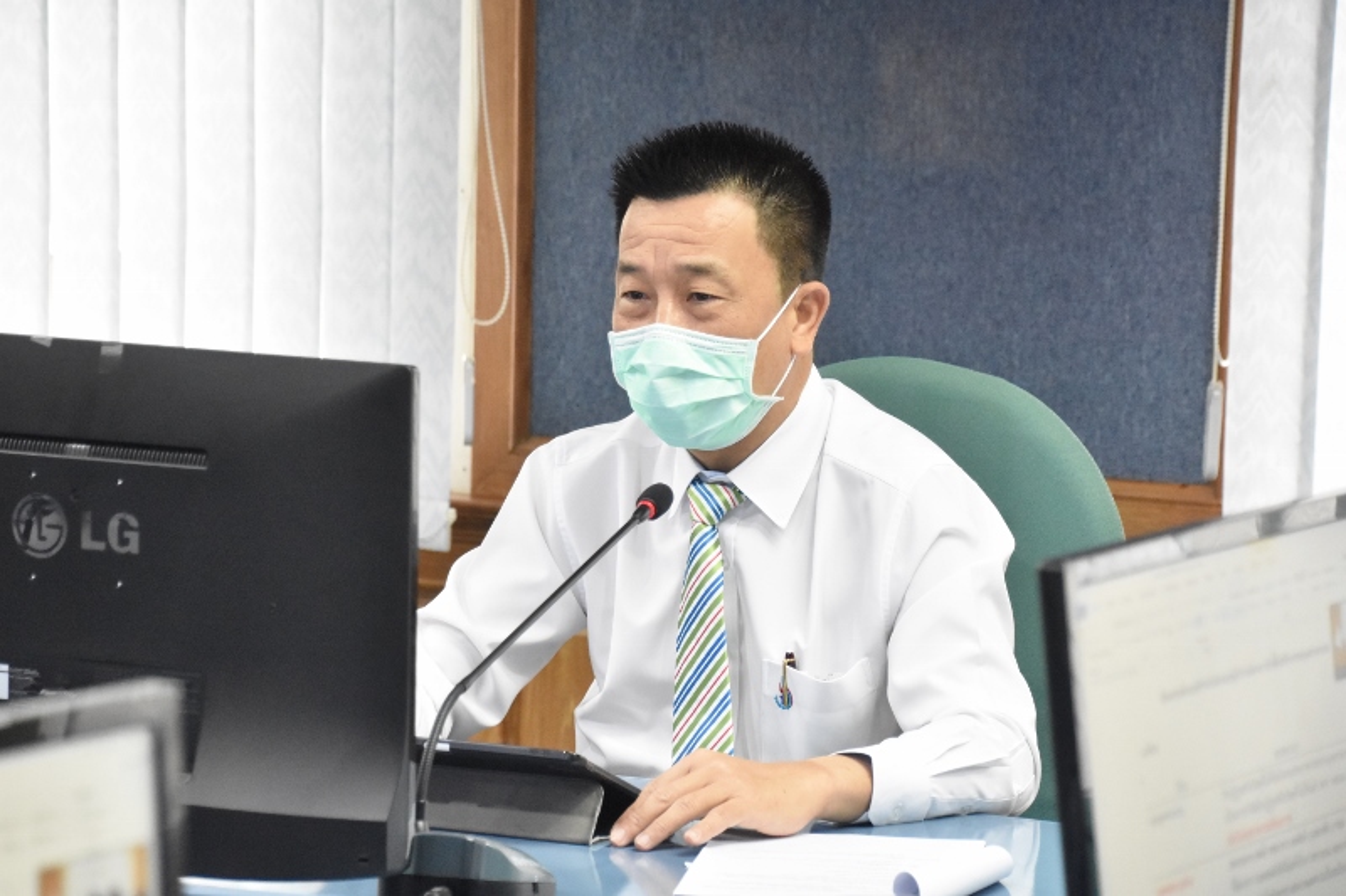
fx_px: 5607
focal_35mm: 150
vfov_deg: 9.1
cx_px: 673
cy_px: 448
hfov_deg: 13.7
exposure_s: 1/125
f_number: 6.3
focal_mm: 100
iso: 4000
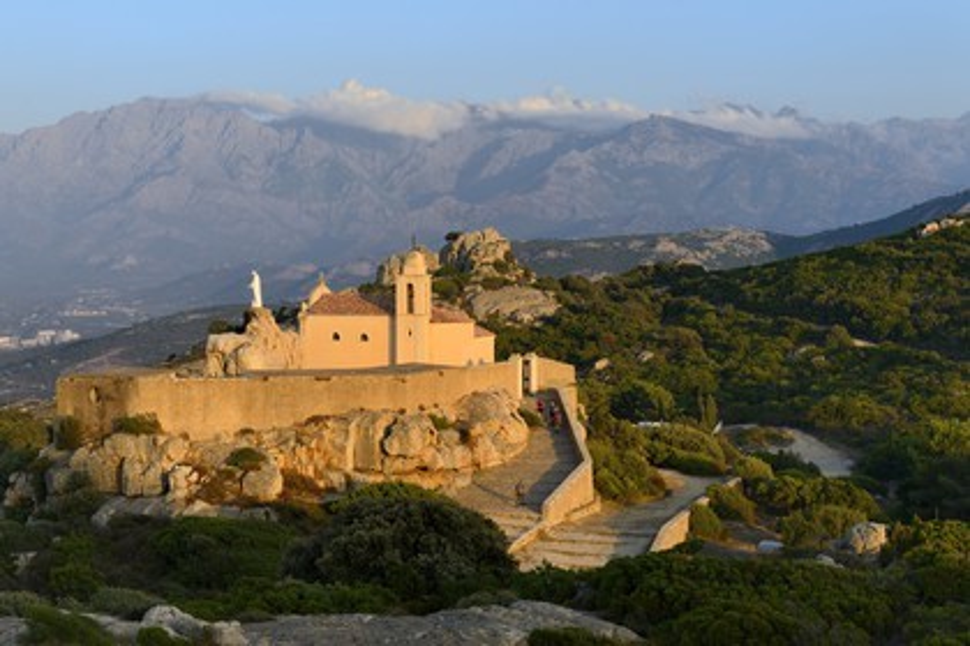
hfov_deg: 33.4
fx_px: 1617
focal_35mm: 60
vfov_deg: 22.6
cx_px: 485
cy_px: 323
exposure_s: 1/200
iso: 200
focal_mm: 60
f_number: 8
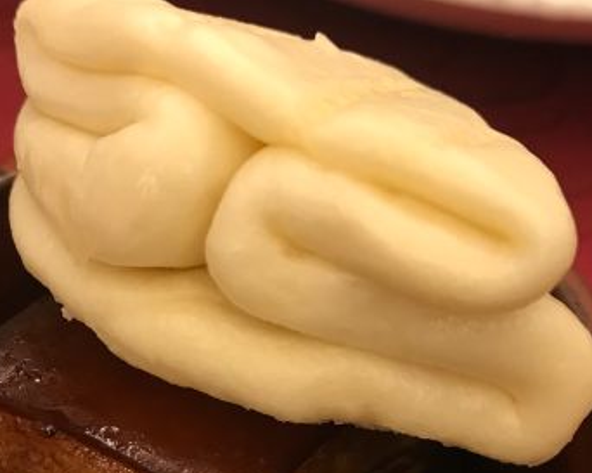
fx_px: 980
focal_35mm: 56
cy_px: 411
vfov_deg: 26.3
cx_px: 247
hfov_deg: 33.5
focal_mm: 3.99
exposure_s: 1/17
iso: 64
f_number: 1.8
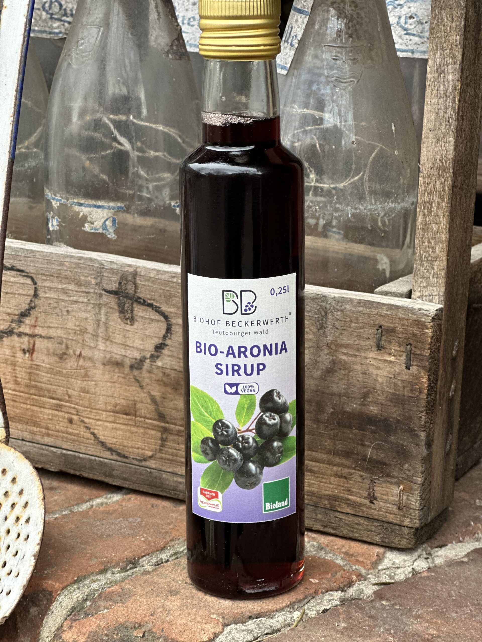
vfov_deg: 25.3
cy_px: 321
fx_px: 1430
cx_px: 241
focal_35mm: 77
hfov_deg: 19.1
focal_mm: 9
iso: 160
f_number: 2.8
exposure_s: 1/121
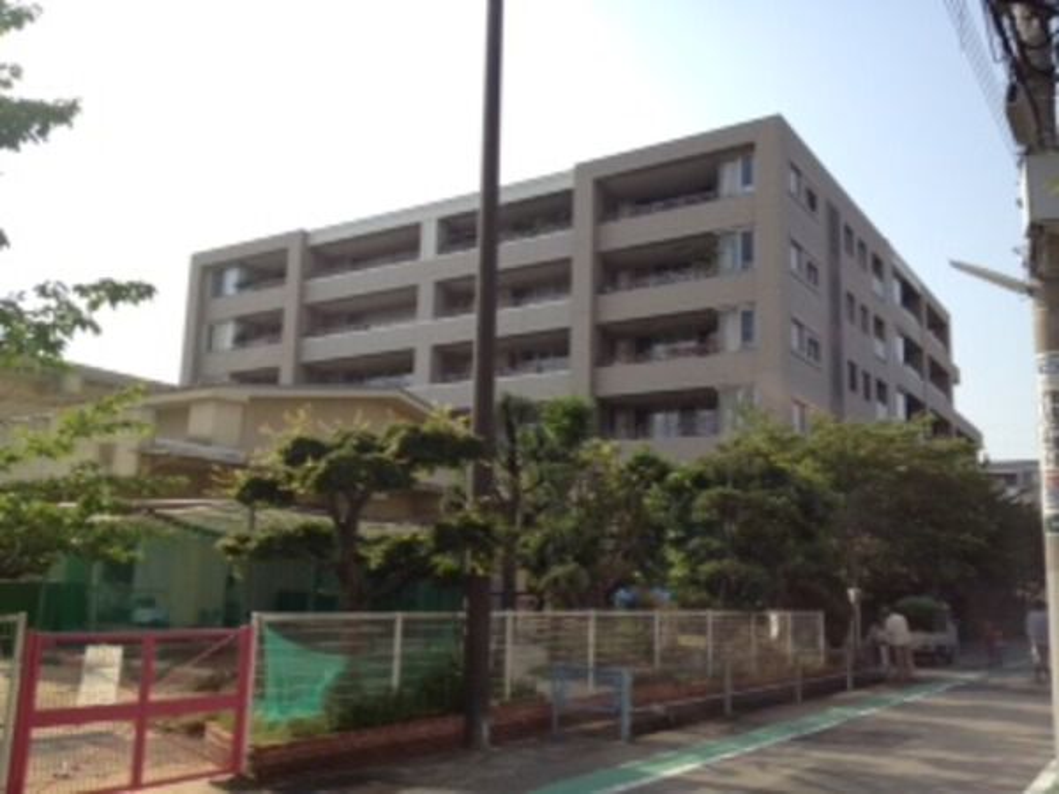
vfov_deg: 40.7
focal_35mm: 35
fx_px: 1071
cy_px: 397
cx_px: 530
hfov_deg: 52.6
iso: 50
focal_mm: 4.28
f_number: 2.4
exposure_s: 1/1104
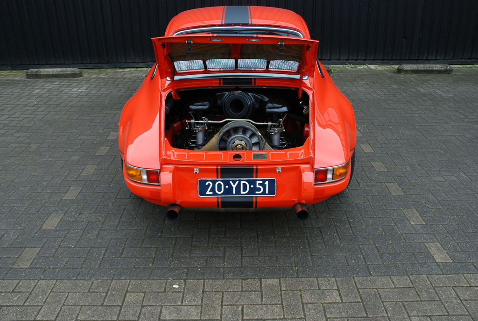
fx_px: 439
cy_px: 160
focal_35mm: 33
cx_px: 239
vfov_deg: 40.1
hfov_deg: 57.1
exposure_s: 1/100
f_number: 5
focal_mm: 22
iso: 200
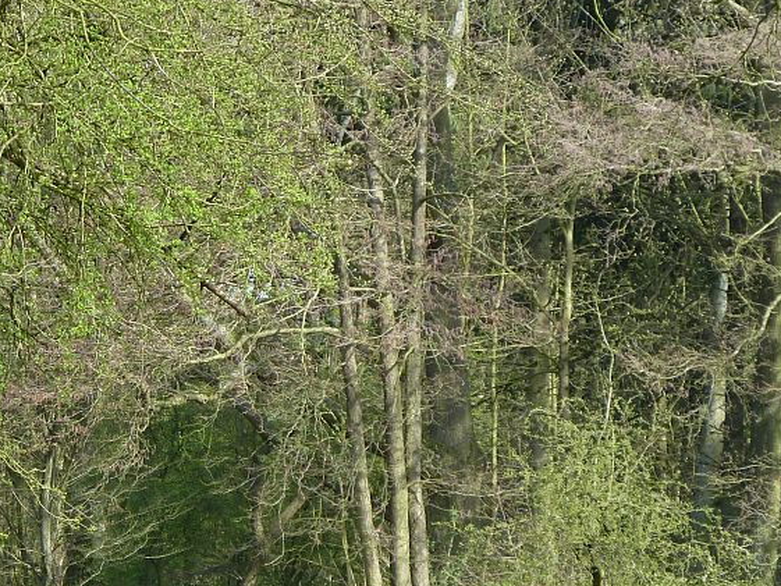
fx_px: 5642
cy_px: 398
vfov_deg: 5.9
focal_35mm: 250
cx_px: 79
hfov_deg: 7.9
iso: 80
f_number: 4.5
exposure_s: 1/80
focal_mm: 22.5
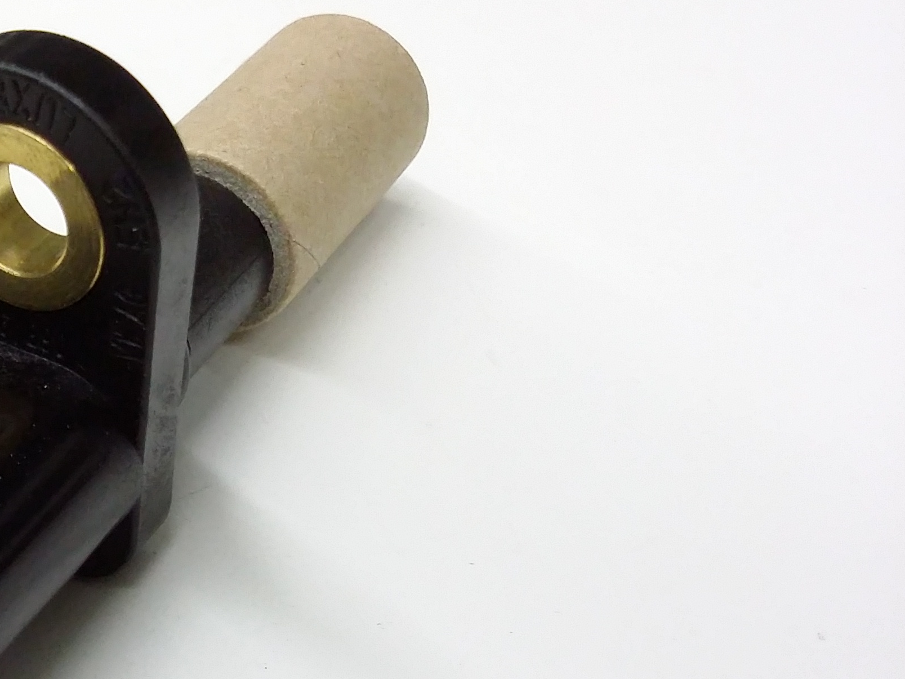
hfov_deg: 28.1
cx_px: 2
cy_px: 457
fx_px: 1699
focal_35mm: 65
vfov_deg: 22.5
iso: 200
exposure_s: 1/15
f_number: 2.4
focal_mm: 3.4
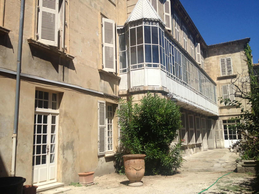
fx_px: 262
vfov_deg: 40.7
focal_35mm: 35
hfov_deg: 52.6
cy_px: 97
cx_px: 130
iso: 50
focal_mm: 4.28
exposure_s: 1/2208
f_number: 2.4
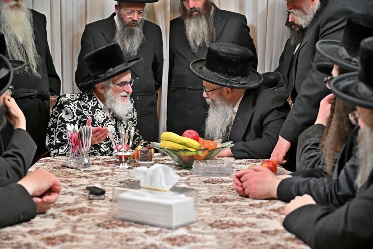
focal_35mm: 64
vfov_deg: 21.2
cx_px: 186
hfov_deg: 31.4
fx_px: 663
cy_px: 124
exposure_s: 1/160
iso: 1600
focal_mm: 64
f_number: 4
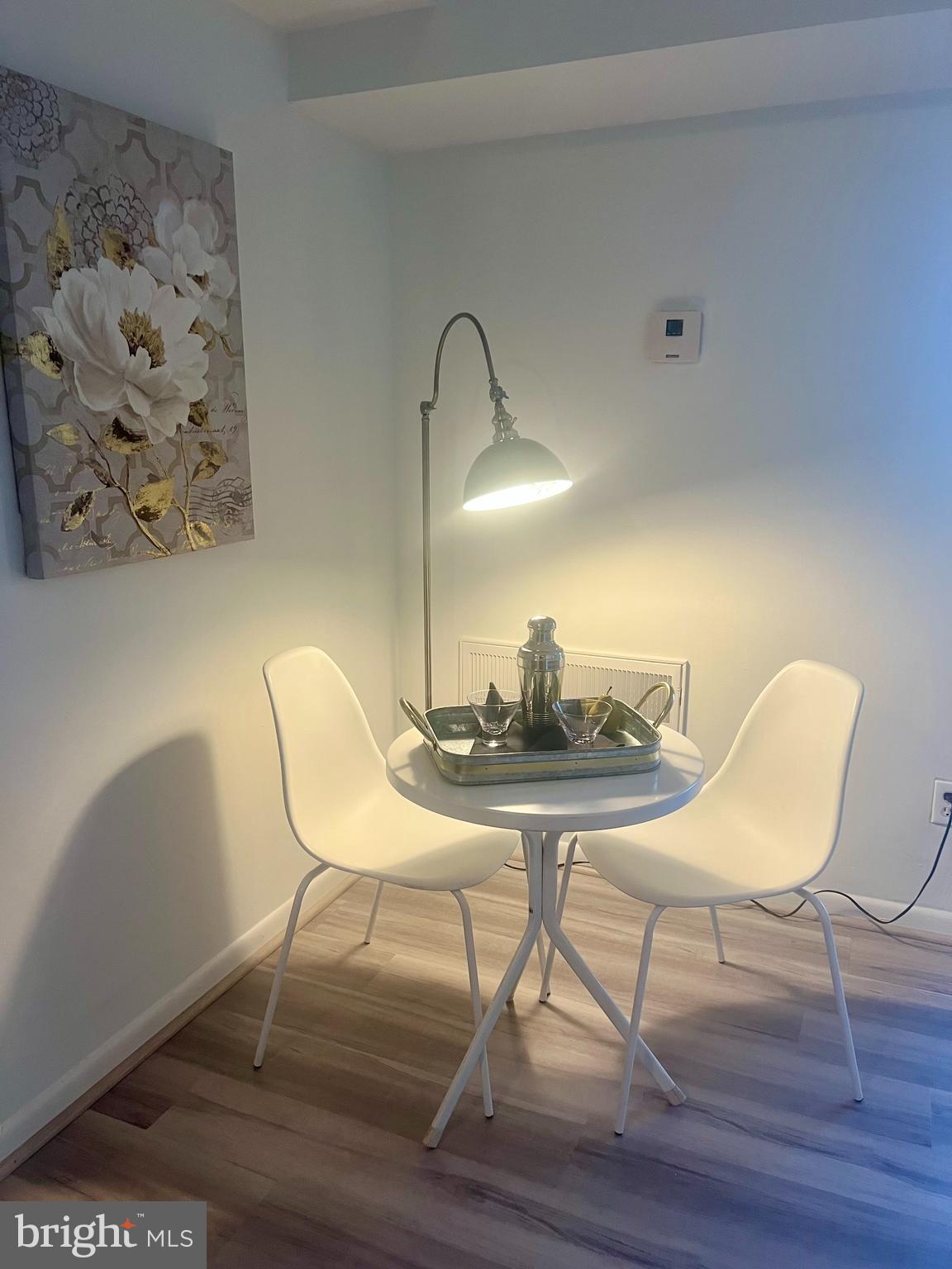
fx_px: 953
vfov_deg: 67.3
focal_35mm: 26
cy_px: 634
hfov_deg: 53.1
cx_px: 476
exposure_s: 1/60
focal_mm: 5.7
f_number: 1.5
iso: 80
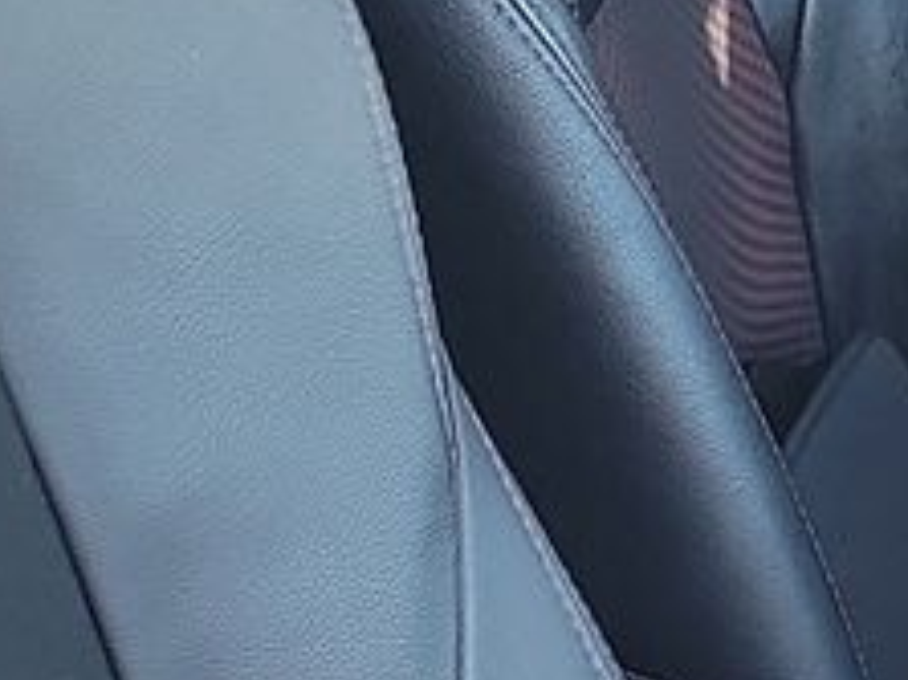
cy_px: 1087
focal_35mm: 172
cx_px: 985
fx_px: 4509
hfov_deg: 11.3
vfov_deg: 8.4
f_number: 1.8
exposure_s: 1/59
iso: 118
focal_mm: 6.7
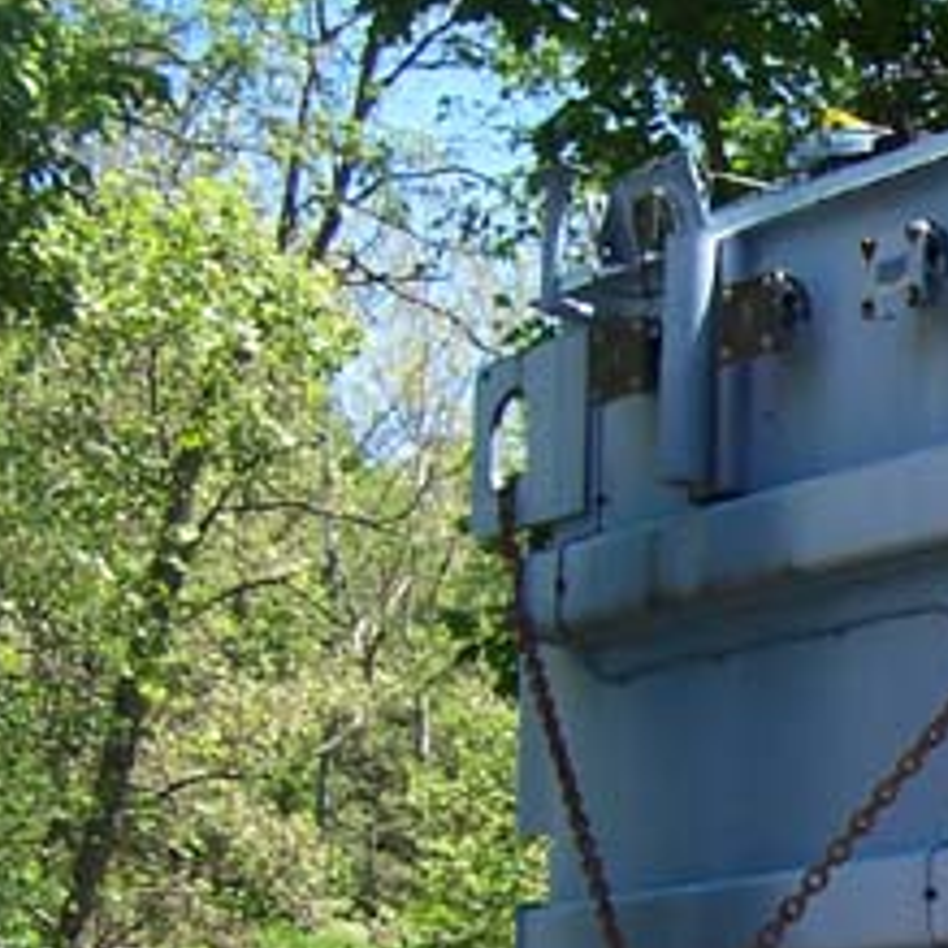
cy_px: 861
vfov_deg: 17.5
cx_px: 1277
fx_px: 3036
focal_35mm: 98
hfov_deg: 16.6
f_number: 2.8
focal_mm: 6.3
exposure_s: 1/500
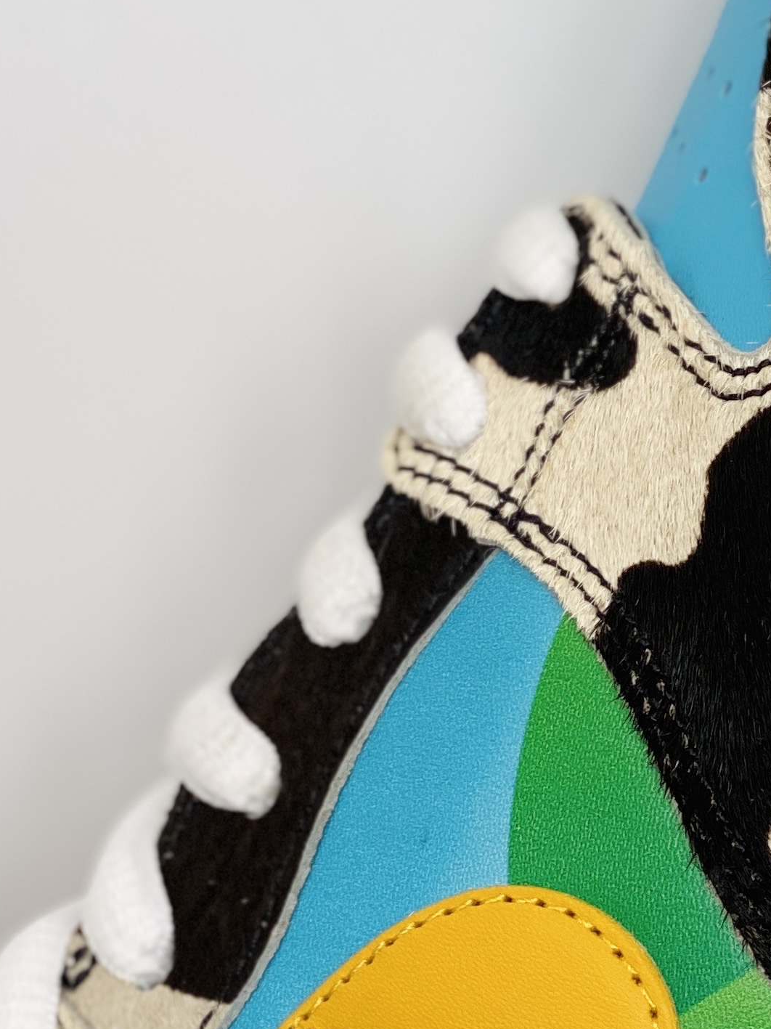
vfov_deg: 13.3
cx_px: 809
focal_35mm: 148
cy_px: 597
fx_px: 4397
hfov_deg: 9.9
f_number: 2
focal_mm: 6
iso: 50
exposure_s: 1/100
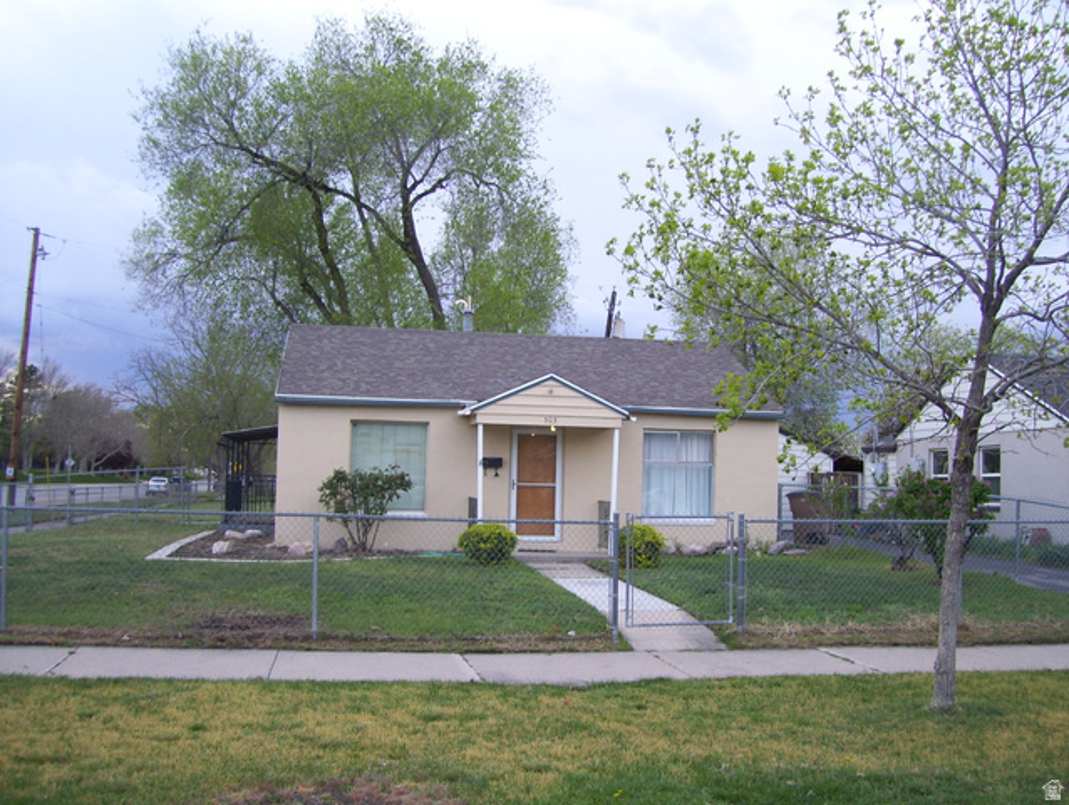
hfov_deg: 51.3
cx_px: 534
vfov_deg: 39.7
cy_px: 402
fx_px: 1113
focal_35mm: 36
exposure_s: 1/200
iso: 80
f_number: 2.7
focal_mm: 6
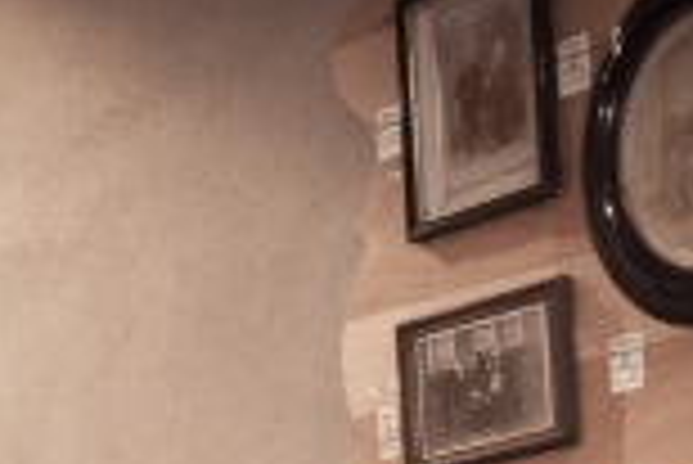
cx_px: 4
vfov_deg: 8.8
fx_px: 2852
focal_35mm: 148
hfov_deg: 13.7
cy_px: 892
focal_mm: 38
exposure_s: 1/50
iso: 6400
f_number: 4
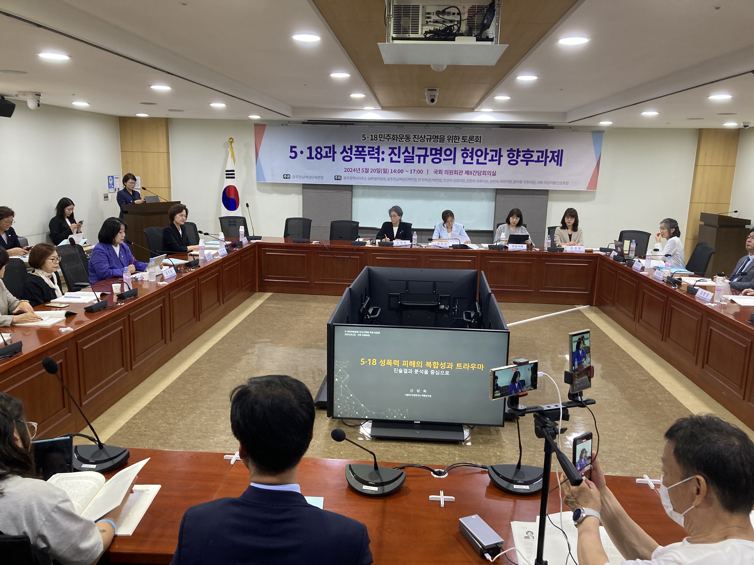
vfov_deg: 49.7
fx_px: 610
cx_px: 377
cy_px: 282
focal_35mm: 28
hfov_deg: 63.4
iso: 100
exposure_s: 1/60
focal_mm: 3.99
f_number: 1.8
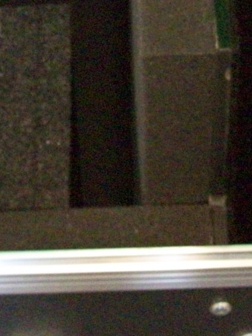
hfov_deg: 9.8
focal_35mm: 152
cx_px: 143
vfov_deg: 12.4
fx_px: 1477
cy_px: -162
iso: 320
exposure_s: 1/8
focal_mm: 7.1
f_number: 3.2
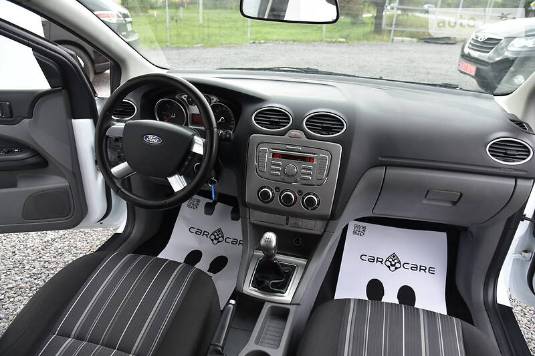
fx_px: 357
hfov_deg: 73.8
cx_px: 268
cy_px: 178
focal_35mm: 24
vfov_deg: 53.1
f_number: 5.6
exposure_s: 1/125
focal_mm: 24
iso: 400
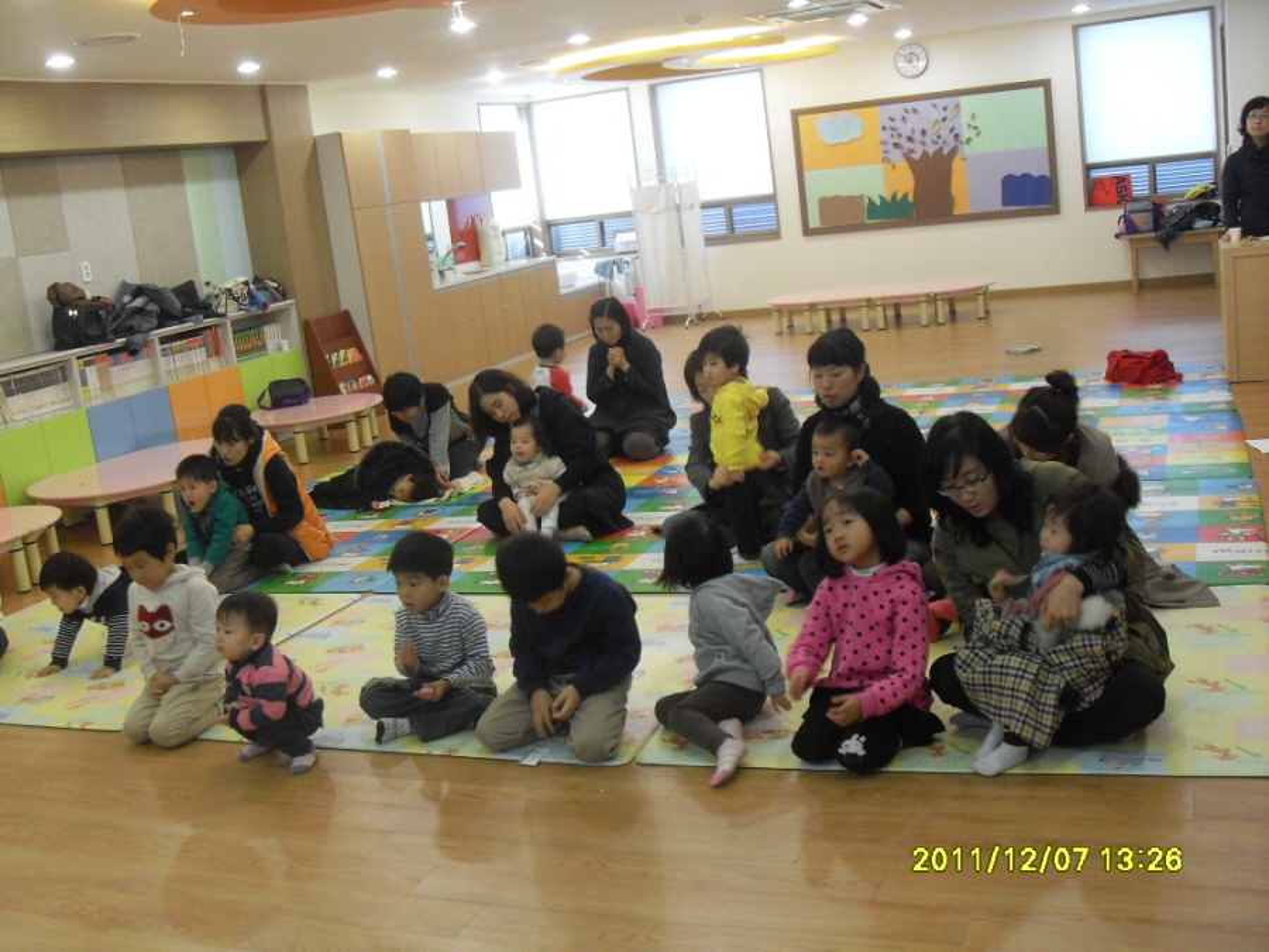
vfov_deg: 38.7
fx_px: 1356
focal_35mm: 37
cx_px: 634
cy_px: 476
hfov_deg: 50.1
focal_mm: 6.3
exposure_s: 1/30
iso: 200
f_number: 2.8
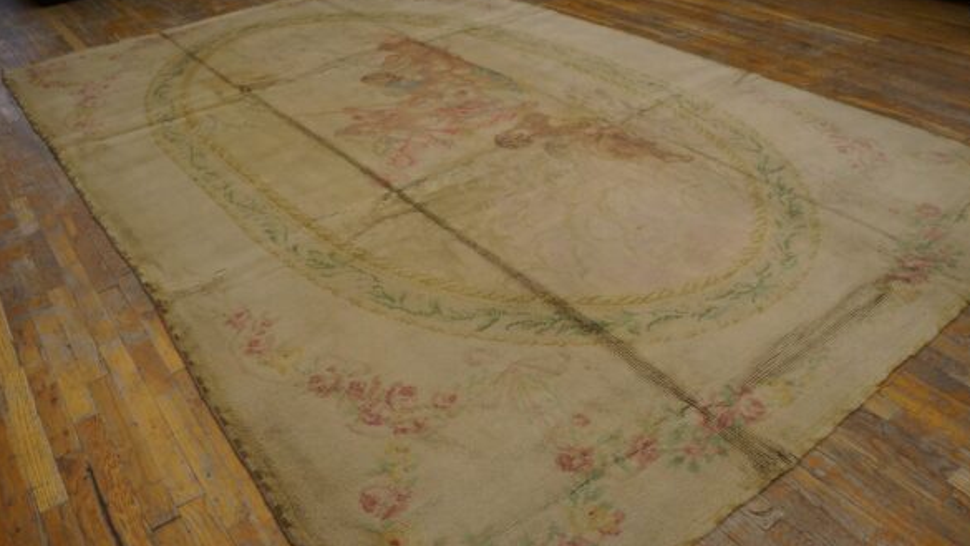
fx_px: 746
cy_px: 280
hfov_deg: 66.1
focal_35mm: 29
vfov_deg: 40.2
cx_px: 484
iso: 1250
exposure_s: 1/160
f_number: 4
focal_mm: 18
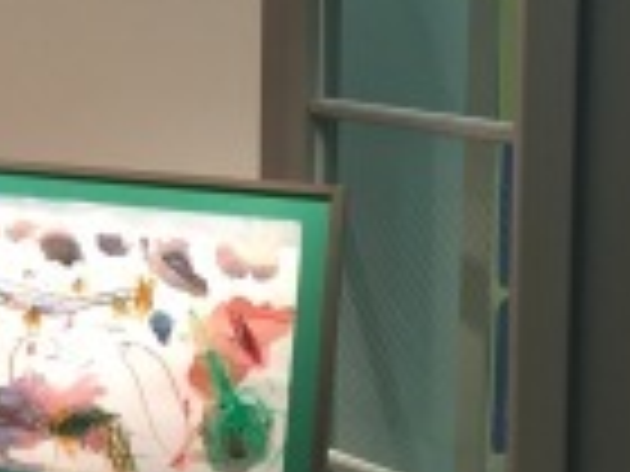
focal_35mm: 108
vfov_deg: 13.6
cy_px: 54
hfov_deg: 15.8
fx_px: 1966
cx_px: -472
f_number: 2.2
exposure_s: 1/33
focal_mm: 4.15
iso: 100
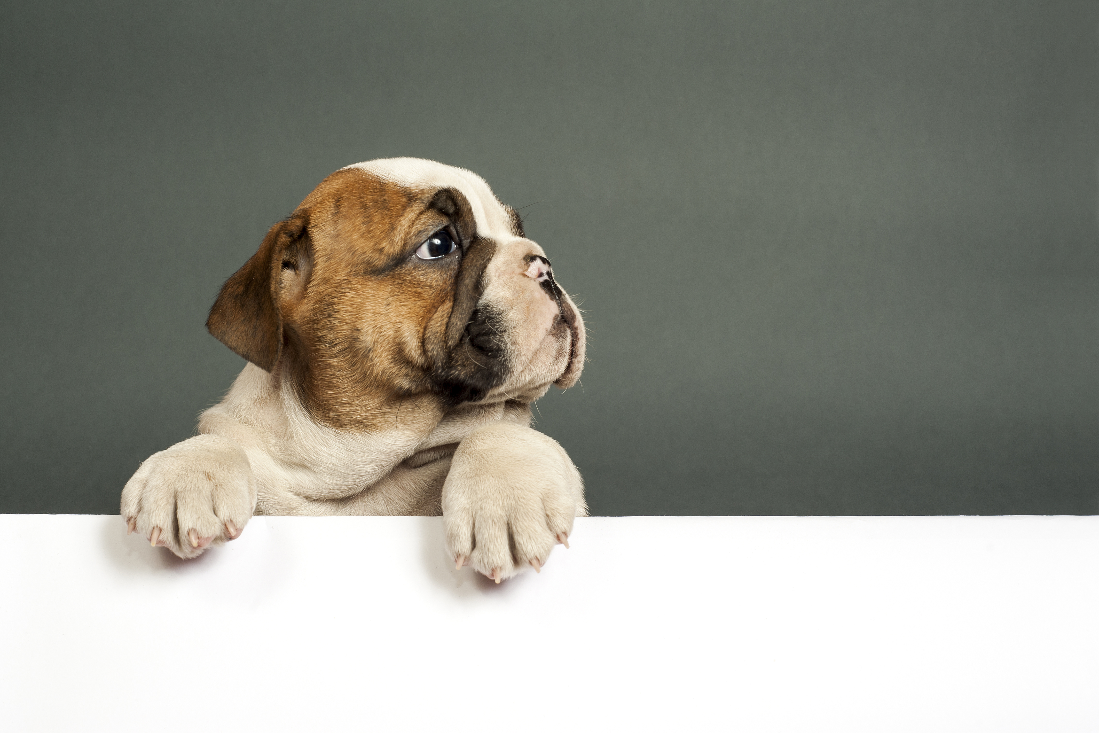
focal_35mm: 50
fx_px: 1526
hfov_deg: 39.6
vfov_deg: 27.0
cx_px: 550
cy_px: 366
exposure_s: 1/200
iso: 200
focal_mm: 50
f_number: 10
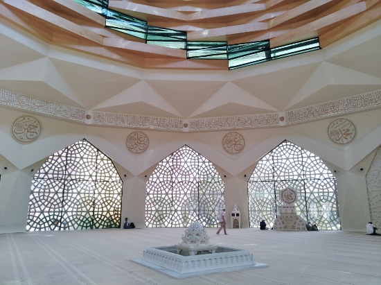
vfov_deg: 53.0
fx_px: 286
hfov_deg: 67.4
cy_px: 142
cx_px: 190
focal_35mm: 26
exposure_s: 1/30
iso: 108
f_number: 2.2
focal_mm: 3.83
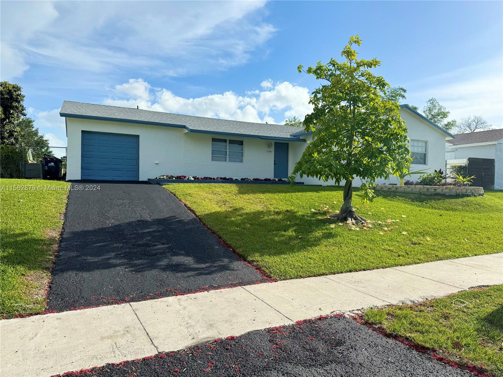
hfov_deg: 71.6
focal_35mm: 24
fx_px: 349
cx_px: 252
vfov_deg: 56.8
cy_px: 188
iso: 80
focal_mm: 6.76
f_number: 1.78
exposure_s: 1/7092
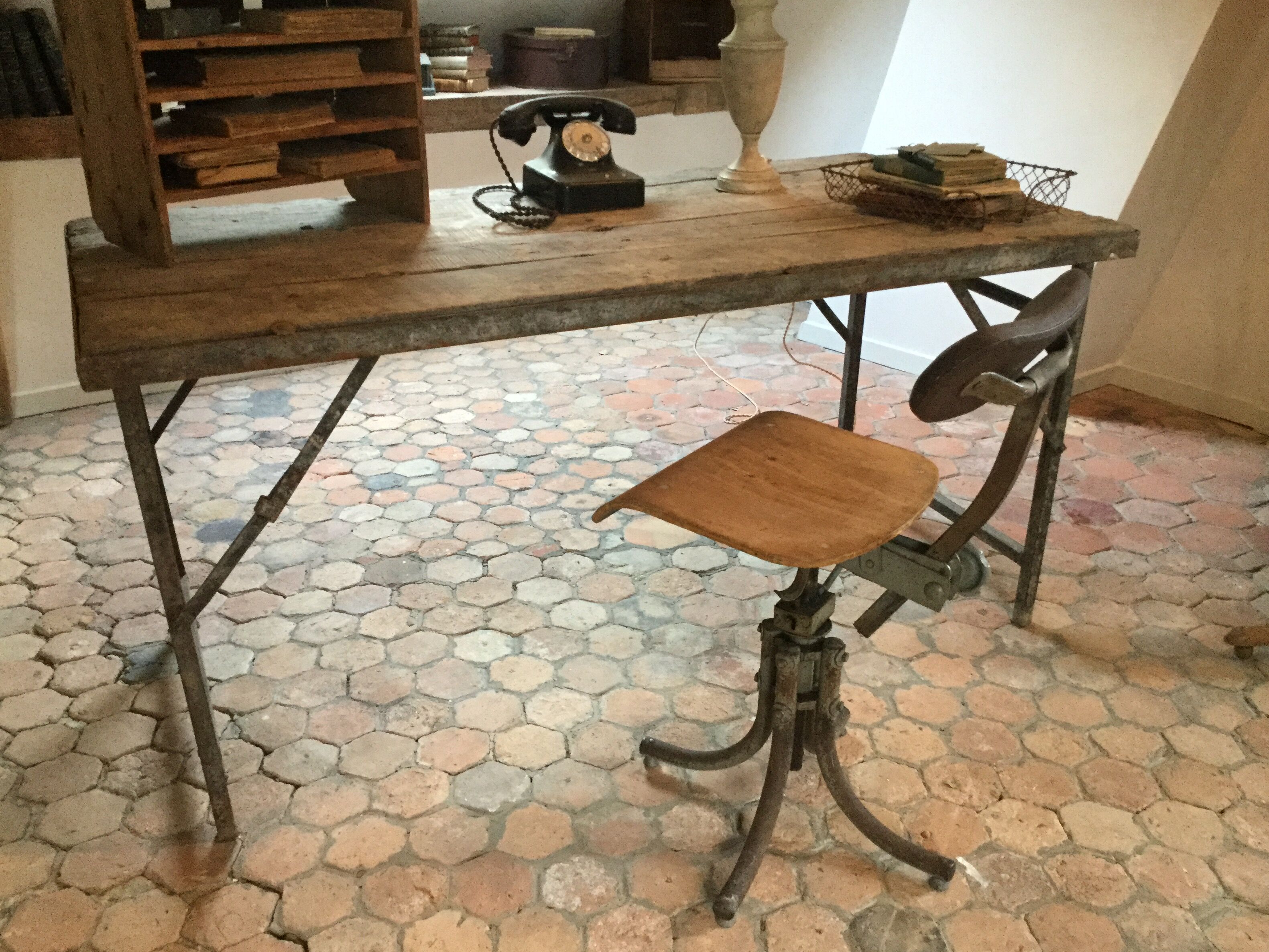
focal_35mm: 32
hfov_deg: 56.8
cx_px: 616
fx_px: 1173
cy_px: 487
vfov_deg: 44.2
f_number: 2.4
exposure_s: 1/24
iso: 200
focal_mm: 3.3
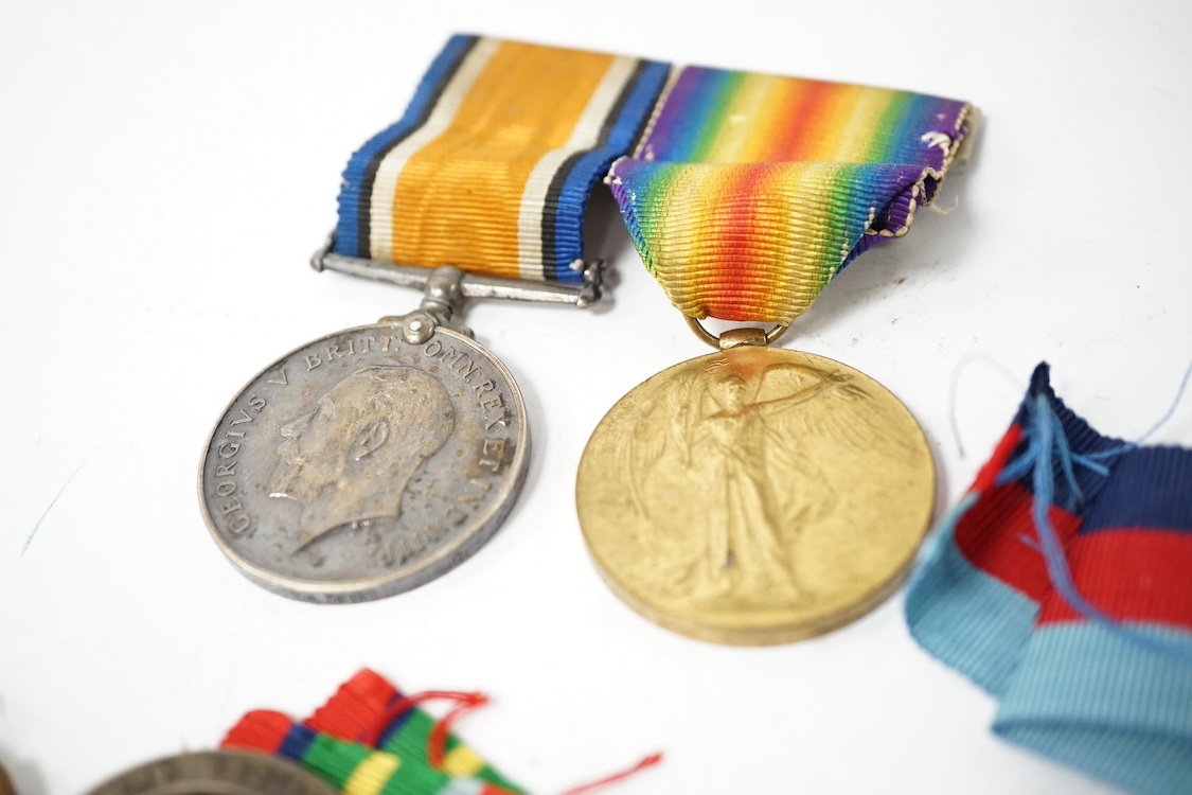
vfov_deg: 29.9
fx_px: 1490
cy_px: 398
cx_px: 596
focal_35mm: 45
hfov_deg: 43.6
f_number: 6.3
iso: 2000
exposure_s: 1/100
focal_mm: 30
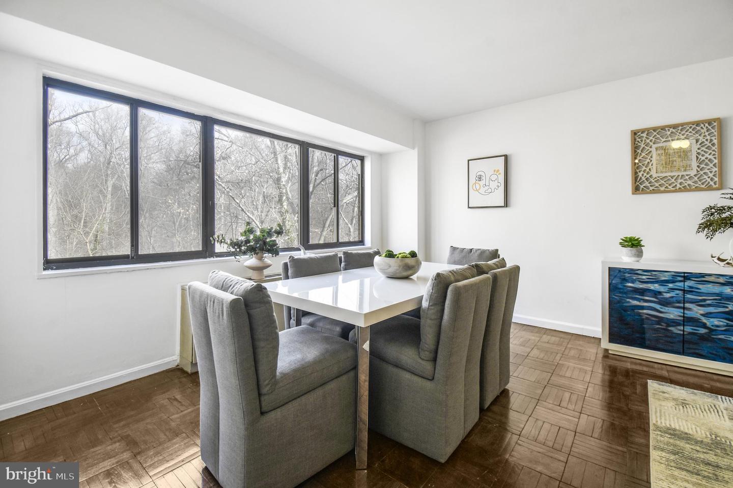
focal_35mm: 15
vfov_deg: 77.2
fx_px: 305
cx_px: 366
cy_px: 244
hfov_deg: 100.4
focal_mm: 10
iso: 200
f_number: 8
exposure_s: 1/13
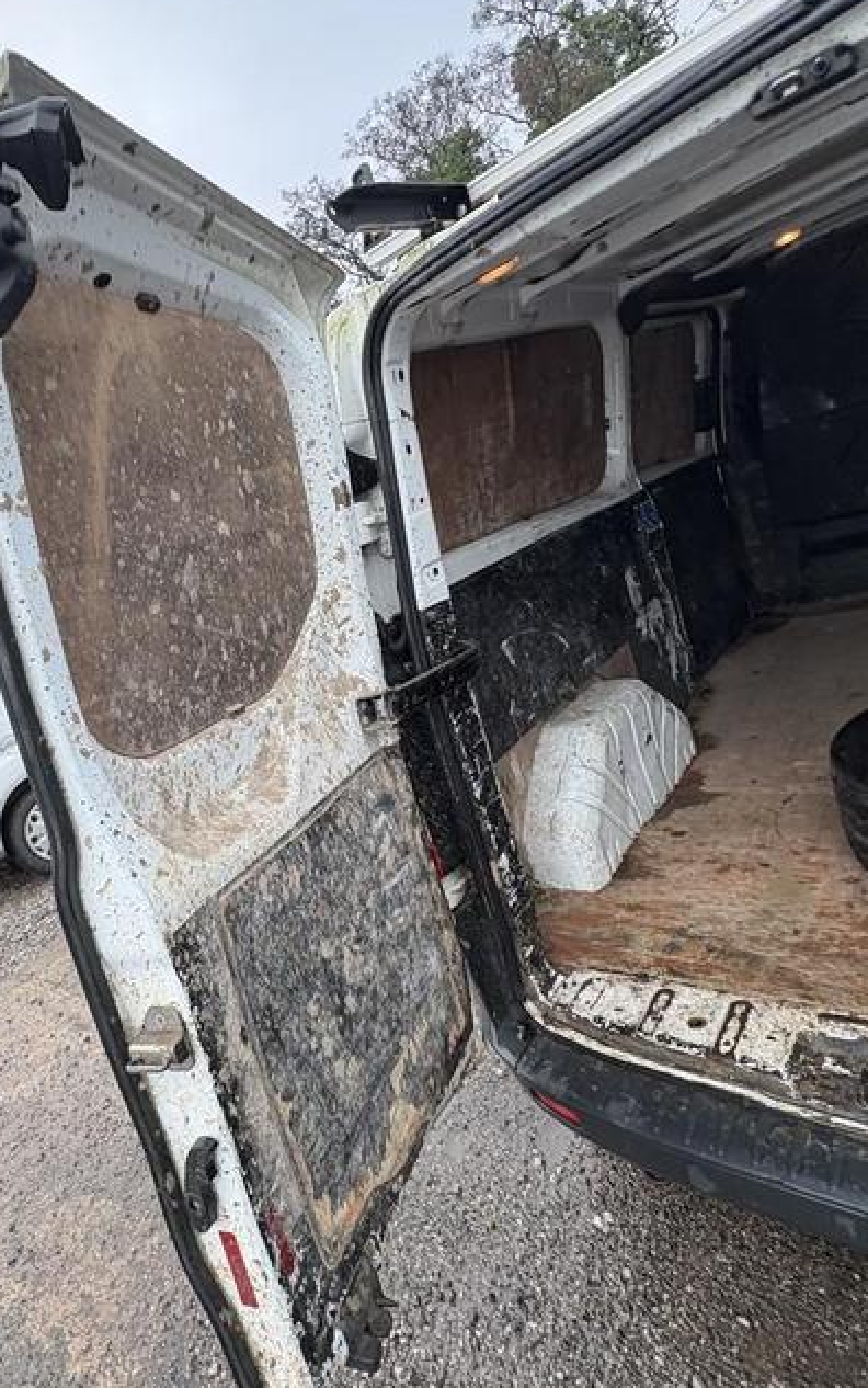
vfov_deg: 82.3
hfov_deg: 56.1
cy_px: 706
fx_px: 794
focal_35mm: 21
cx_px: 289
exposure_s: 1/136
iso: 64
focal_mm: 2.22
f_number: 2.2
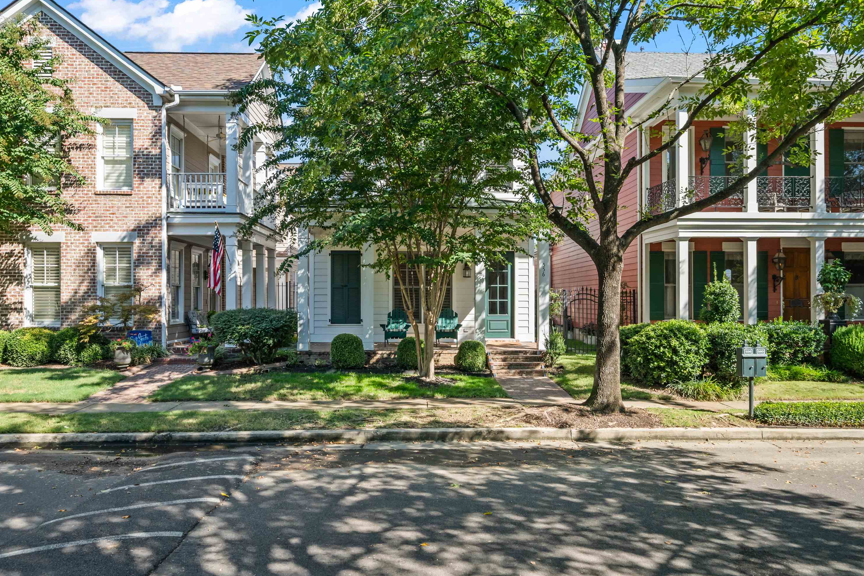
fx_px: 600
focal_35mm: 25
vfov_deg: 51.3
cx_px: 430
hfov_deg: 71.5
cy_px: 278
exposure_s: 1/40
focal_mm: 24
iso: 800
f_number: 9
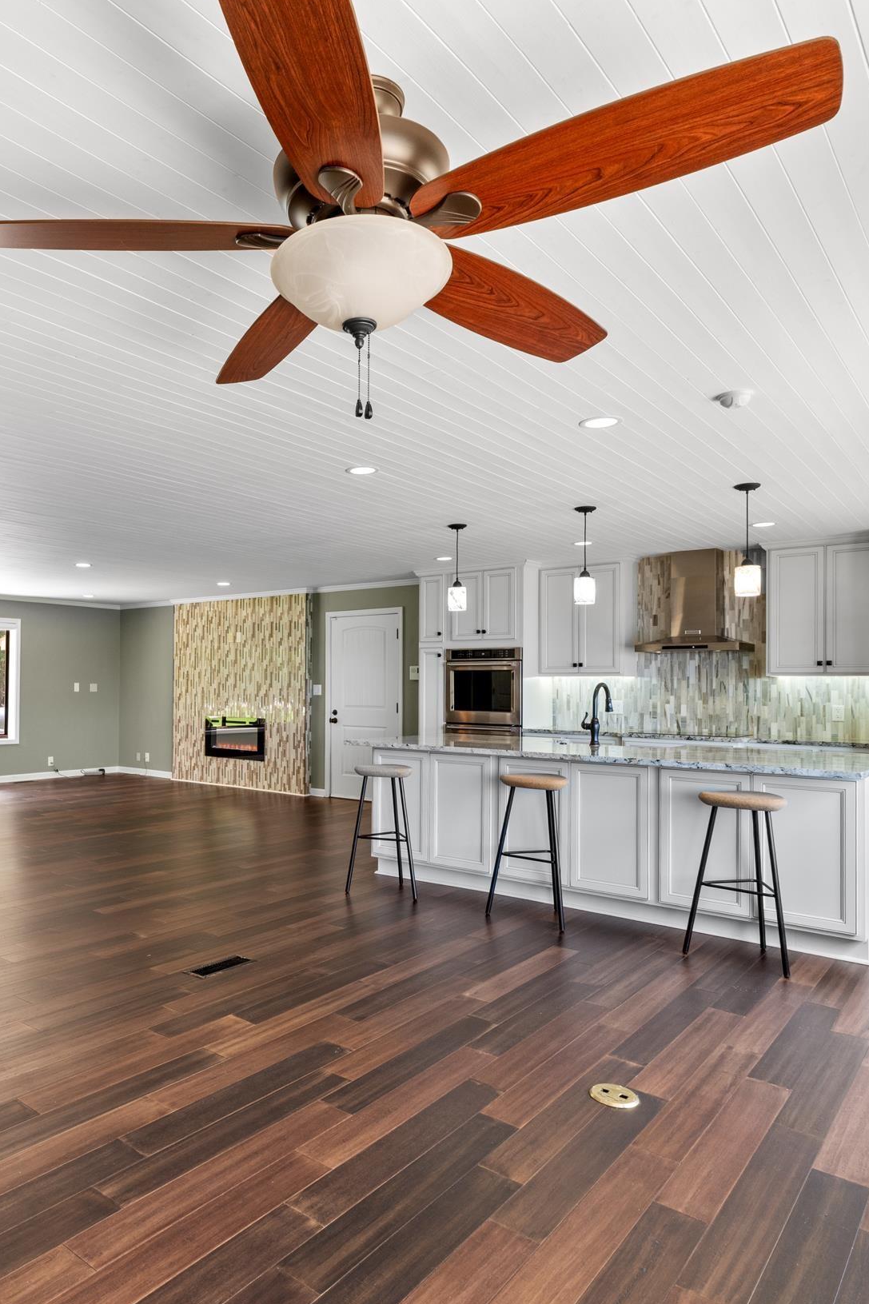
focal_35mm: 23
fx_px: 833
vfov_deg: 76.1
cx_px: 269
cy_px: 655
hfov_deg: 53.7
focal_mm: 10
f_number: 9
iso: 200
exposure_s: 1/3
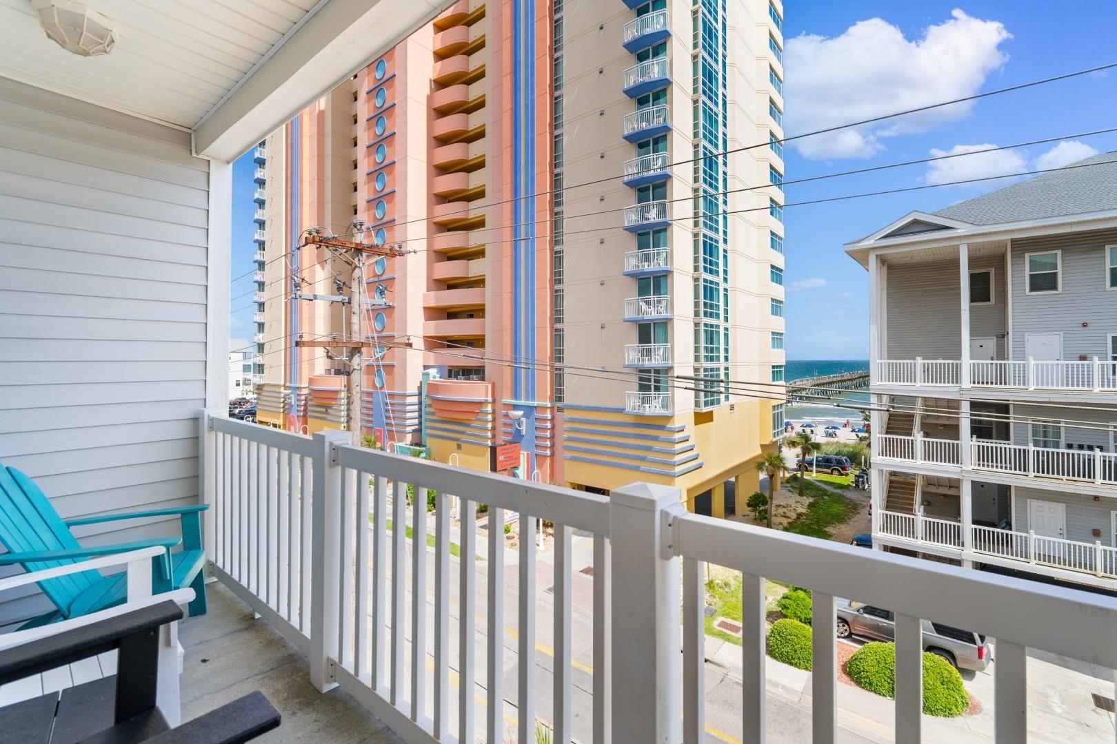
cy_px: 372
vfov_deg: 77.3
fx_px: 465
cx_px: 558
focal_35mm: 15
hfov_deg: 100.4
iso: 100
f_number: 6.3
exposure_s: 1/160
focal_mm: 10
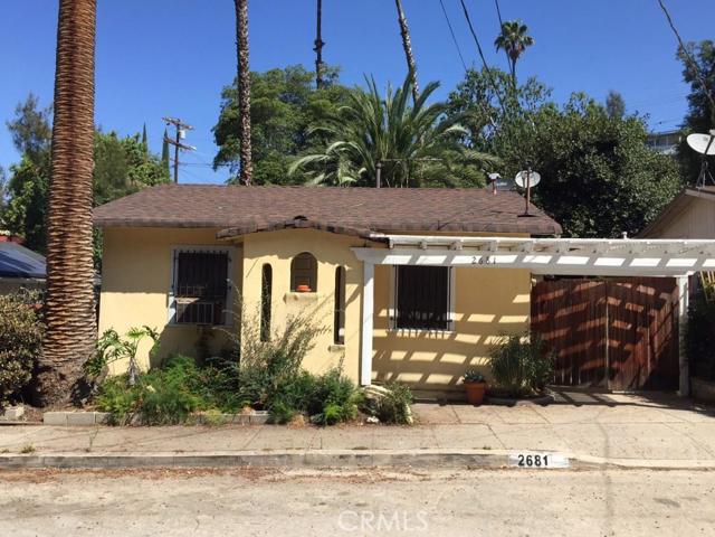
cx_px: 358
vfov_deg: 48.2
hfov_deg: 61.7
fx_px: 599
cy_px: 268
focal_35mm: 29
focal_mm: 4.15
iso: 32
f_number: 2.2
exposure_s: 1/1582
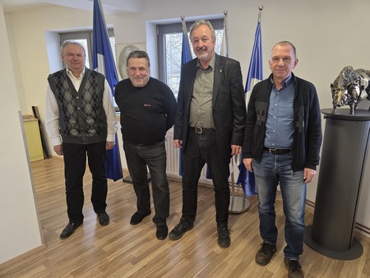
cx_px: 185
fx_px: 246
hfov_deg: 73.9
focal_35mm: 23
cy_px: 139
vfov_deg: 58.9
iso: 125
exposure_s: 1/100
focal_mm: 6.3
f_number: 1.7
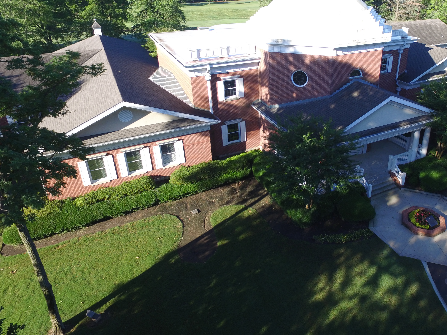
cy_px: 133
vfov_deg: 51.0
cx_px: 285
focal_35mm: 27
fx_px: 349
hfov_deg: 64.2
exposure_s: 1/257
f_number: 2.8
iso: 100
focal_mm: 3.61
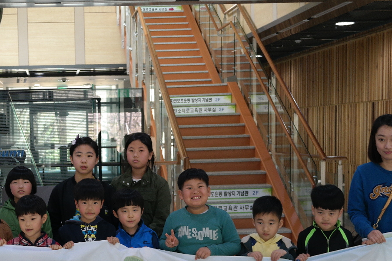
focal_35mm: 69
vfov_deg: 19.5
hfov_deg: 28.8
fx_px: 751
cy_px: 205
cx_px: 93
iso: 400
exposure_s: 1/50
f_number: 4
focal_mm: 24
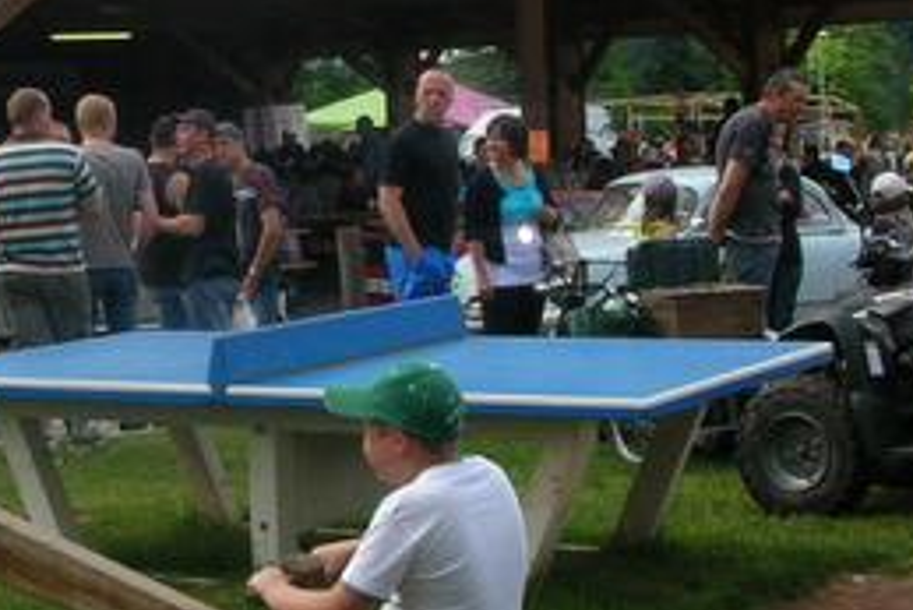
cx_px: 289
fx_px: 2284
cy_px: 130
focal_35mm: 90
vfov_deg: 15.1
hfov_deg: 22.5
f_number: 5.6
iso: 50
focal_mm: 5.8
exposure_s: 1/142
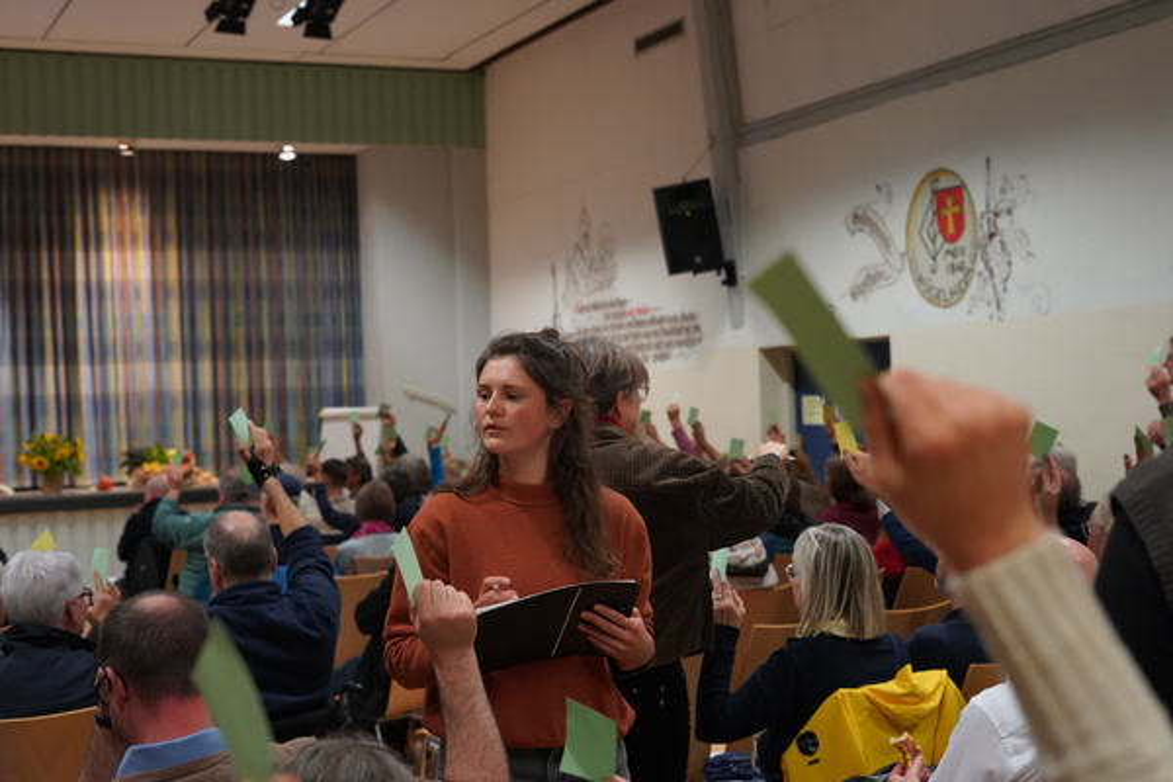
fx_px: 1629
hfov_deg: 39.6
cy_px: 391
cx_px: 586
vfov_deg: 27.0
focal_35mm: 50
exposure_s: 1/160
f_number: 4
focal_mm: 50
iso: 8000
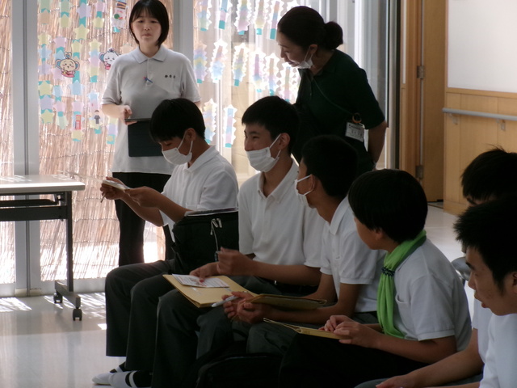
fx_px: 1718
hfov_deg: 17.1
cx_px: 258
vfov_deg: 12.9
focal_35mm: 115
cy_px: 194
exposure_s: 1/60
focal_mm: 20.6
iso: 272
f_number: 6.2
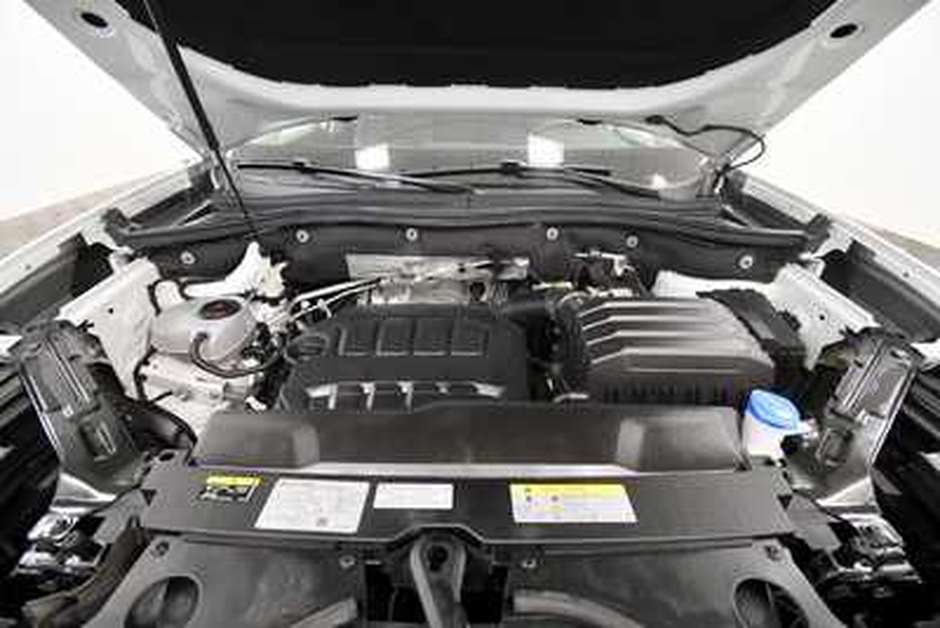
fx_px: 392
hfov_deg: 100.4
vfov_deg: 77.4
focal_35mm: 15
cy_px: 314
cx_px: 470
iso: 2000
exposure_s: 1/125
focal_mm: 10
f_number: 4.5
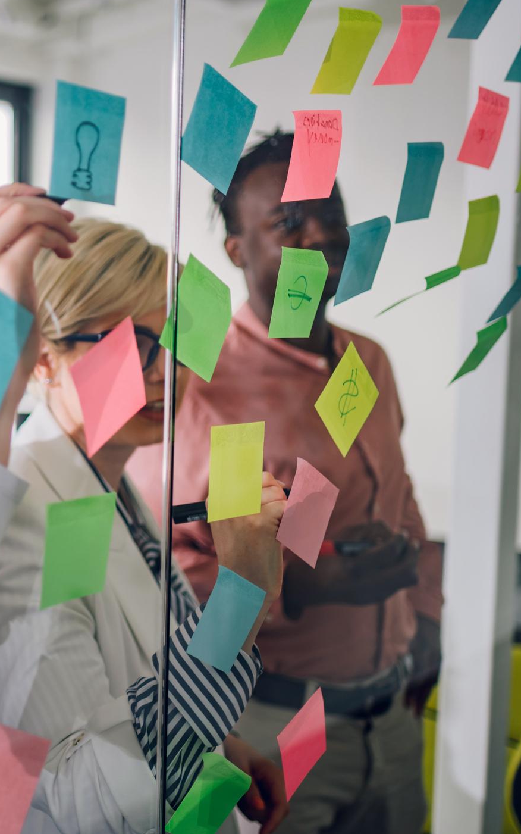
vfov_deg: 37.5
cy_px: 414
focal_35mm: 54
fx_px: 1226
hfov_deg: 22.6
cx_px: -50
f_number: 1.8
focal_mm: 35
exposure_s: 1/160
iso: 160
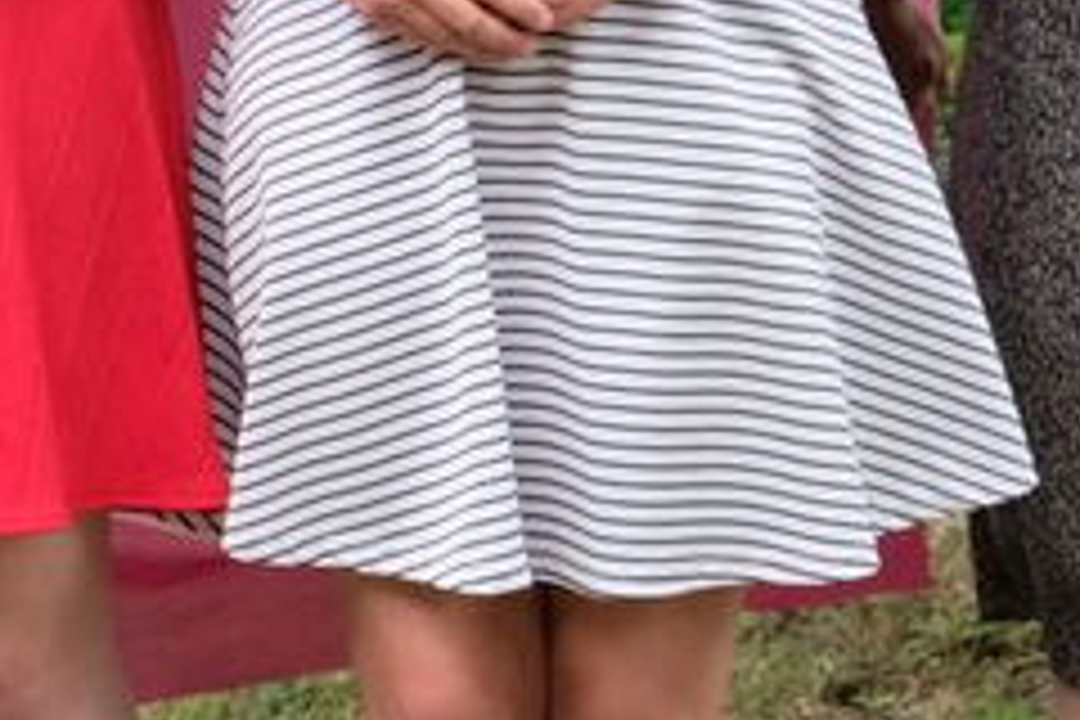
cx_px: 158
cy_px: -220
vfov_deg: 4.8
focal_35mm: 287
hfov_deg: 7.2
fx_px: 8609
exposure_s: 1/340
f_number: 4
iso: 400
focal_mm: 28.9
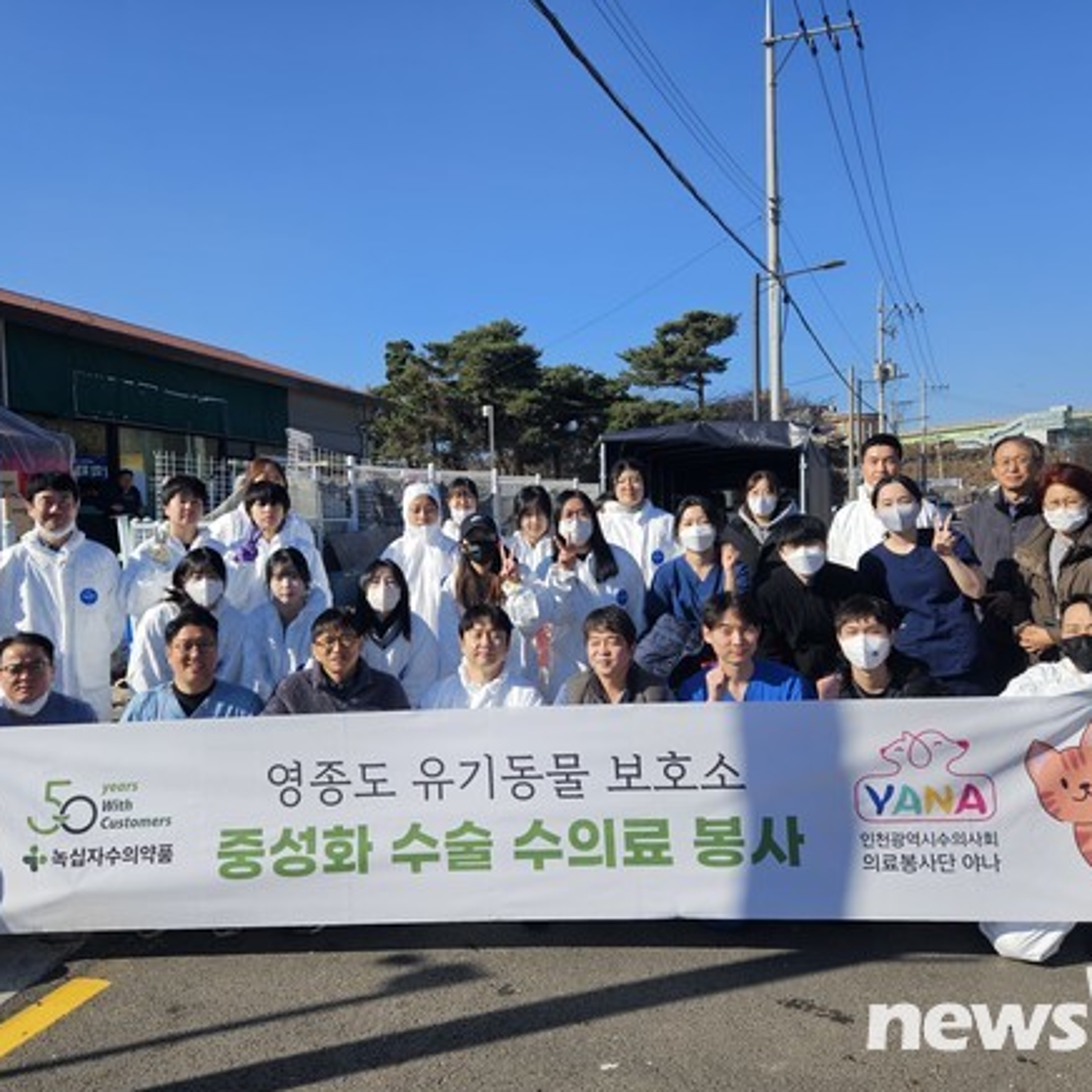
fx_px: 999
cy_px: 533
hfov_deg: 57.2
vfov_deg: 57.3
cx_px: 498
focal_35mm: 28
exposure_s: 1/2000
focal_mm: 5.4
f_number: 1.8
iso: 25
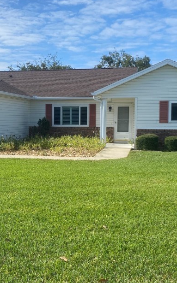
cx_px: 57
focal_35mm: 46
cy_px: 141
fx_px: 356
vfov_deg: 43.5
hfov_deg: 27.8
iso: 32
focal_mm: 4.25
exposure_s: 1/2358
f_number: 1.8
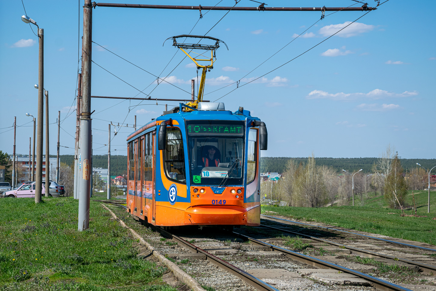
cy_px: 146
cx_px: 218
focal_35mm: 99
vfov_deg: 13.8
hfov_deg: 20.6
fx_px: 1199
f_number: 8
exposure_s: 1/500
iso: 100
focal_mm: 66
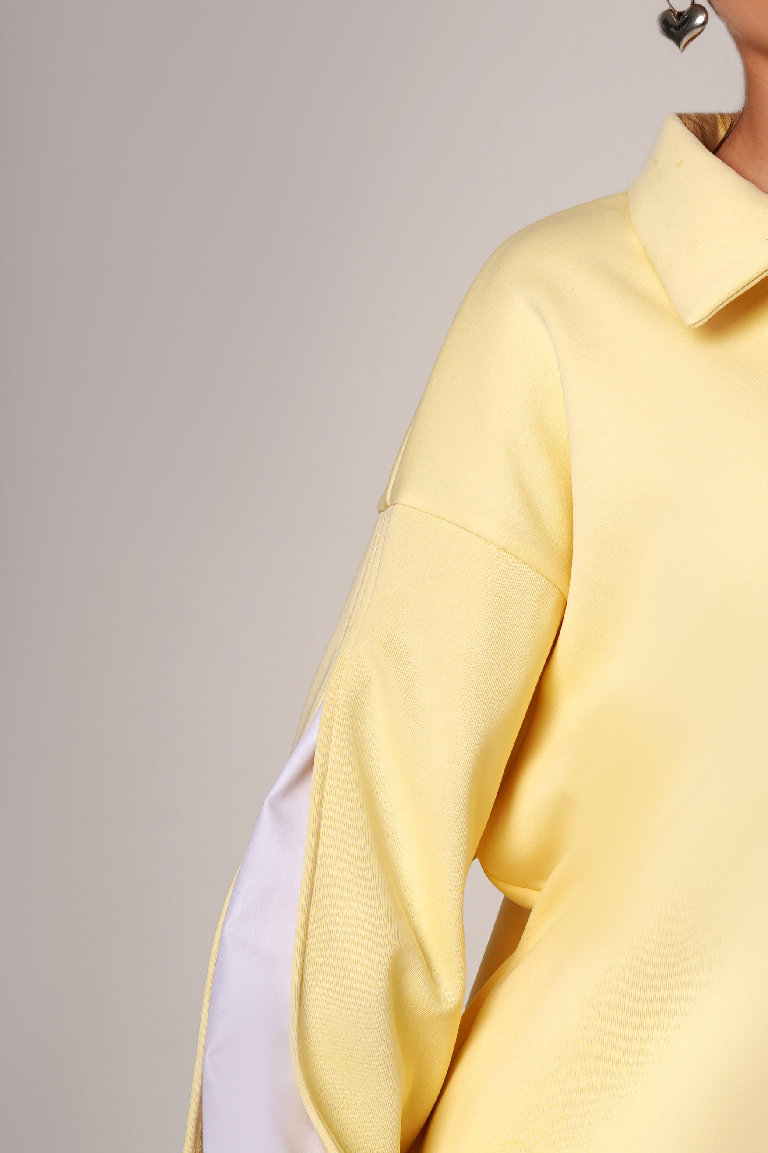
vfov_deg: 17.9
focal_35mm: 114
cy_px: 654
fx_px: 3649
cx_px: 841
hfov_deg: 11.8
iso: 100
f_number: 10
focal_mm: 50
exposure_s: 1/160
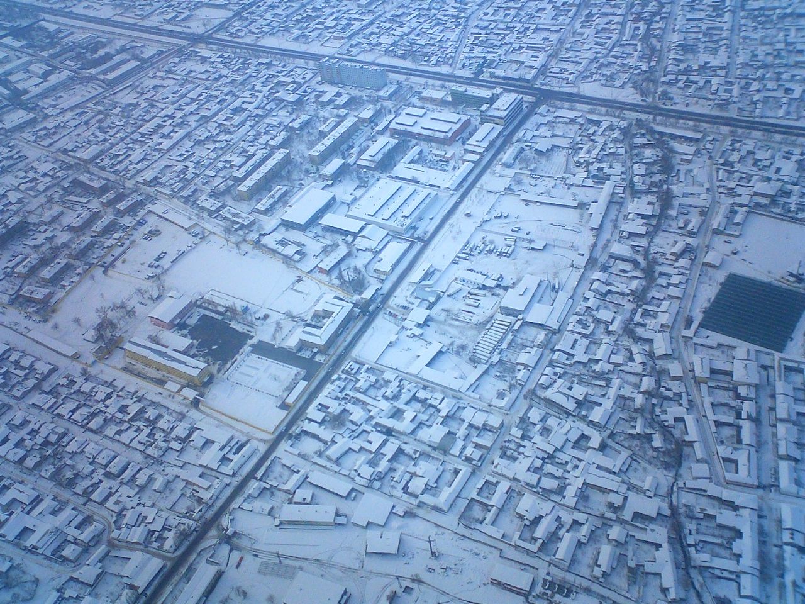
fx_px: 860
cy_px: 302
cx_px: 402
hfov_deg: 50.1
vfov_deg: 38.7
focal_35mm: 37
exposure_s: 1/1000
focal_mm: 5.6
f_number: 3.5
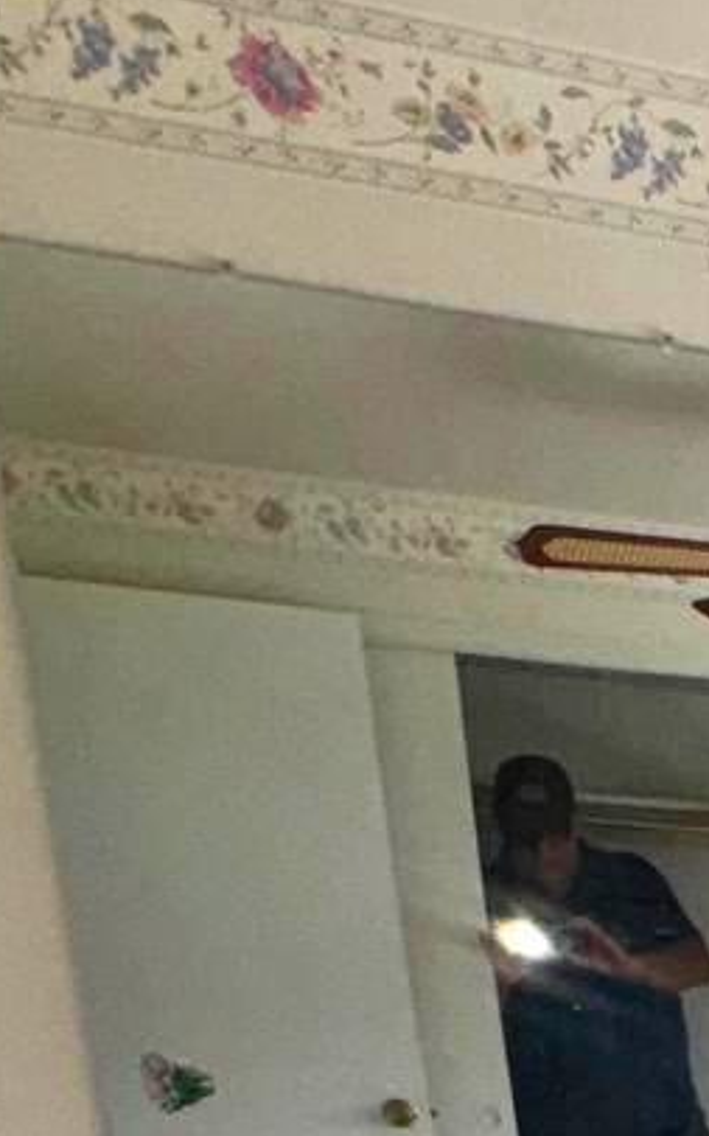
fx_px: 2320
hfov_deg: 12.4
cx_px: 1844
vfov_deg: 22.4
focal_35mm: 75
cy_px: 1728
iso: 32
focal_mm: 2.22
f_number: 2.2
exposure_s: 1/150
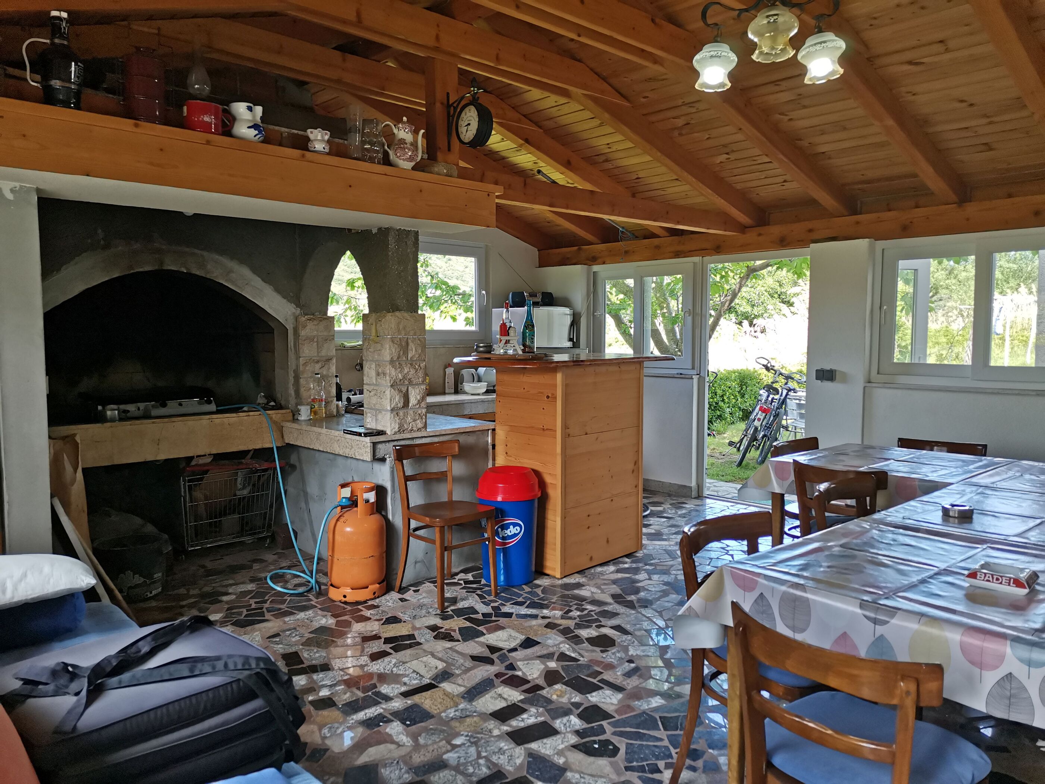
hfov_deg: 67.3
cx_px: 522
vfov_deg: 53.1
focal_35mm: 26
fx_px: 785
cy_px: 392
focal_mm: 4.75
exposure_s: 1/120
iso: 125
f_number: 1.8
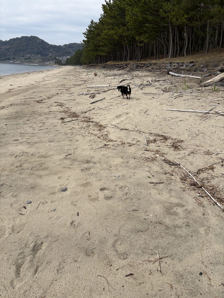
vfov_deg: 67.3
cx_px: 112
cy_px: 149
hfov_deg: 53.1
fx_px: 224
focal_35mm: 26
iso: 50
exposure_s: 1/4608
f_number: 1.6
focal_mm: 5.96
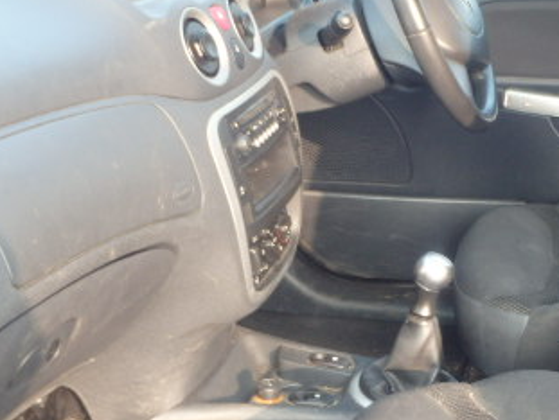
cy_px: 266
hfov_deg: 25.3
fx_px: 1196
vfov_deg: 19.9
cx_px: 528
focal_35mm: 74
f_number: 4.5
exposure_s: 1/50
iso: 250
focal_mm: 6.4
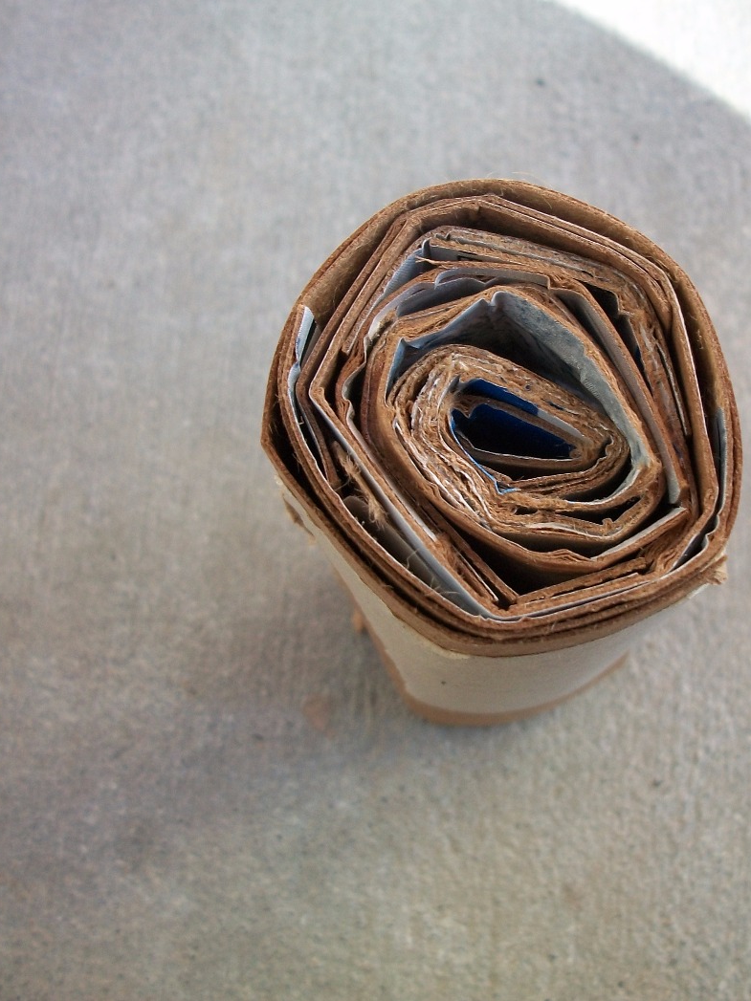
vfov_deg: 42.9
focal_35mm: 44
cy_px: 486
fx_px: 1273
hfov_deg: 32.7
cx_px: 461
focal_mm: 5.7
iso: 80
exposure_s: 1/100
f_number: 2.9
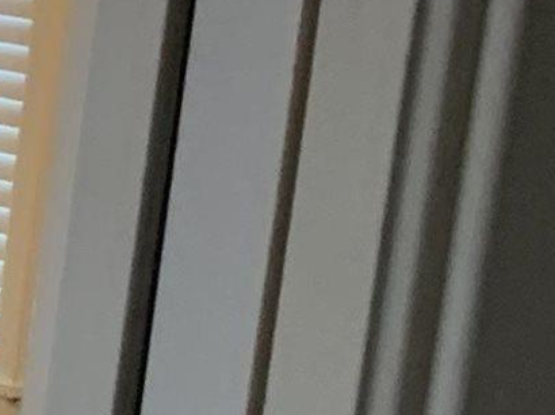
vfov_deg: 7.6
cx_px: -1383
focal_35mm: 195
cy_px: 243
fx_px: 3125
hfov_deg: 7.9
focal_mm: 4.25
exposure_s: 1/60
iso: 200
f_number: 1.8
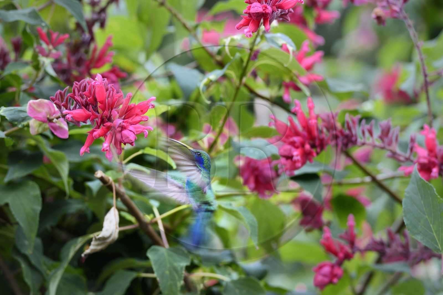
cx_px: 222
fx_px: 2460
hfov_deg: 10.3
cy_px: 148
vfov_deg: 6.9
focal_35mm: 200
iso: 400
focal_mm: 200
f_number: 5.6
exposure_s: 1/160
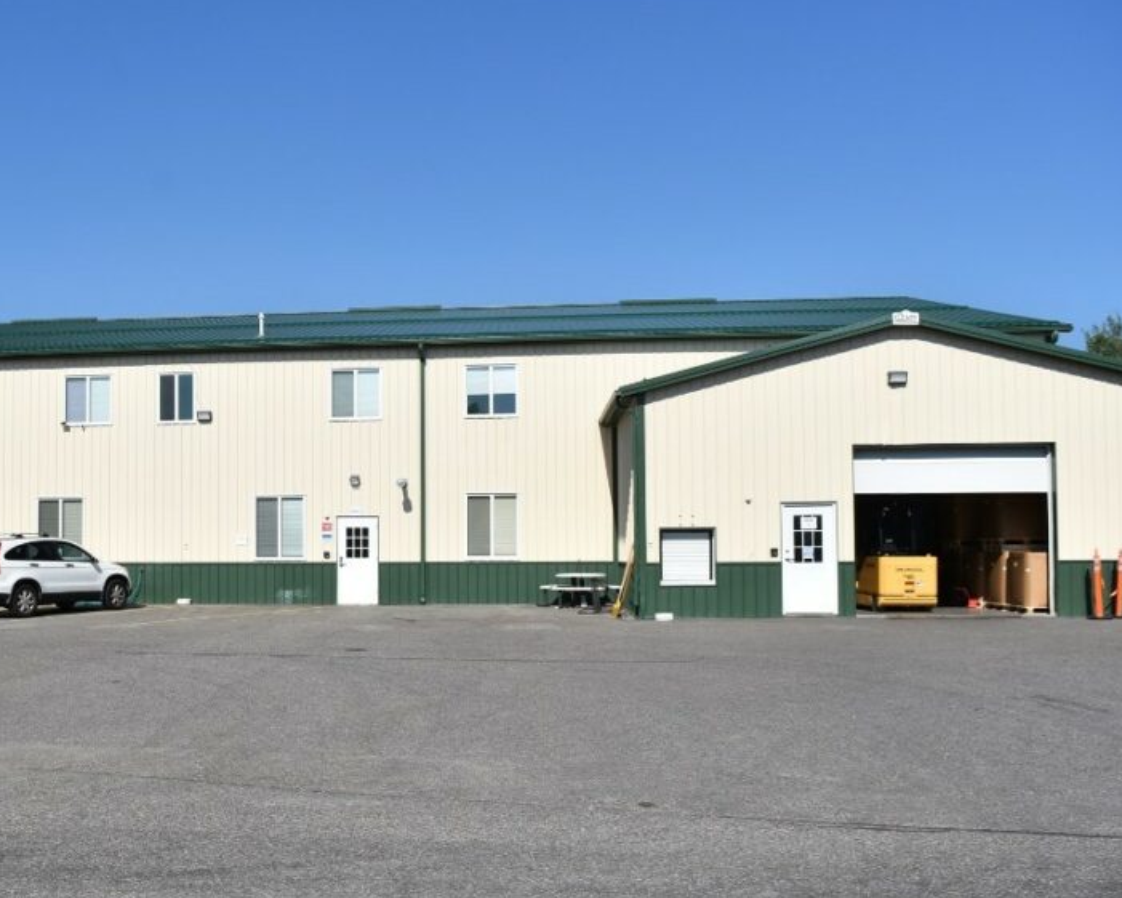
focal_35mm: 37
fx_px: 1229
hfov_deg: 47.9
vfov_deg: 40.1
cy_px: 513
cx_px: 333
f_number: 8
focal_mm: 18
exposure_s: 1/500
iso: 100
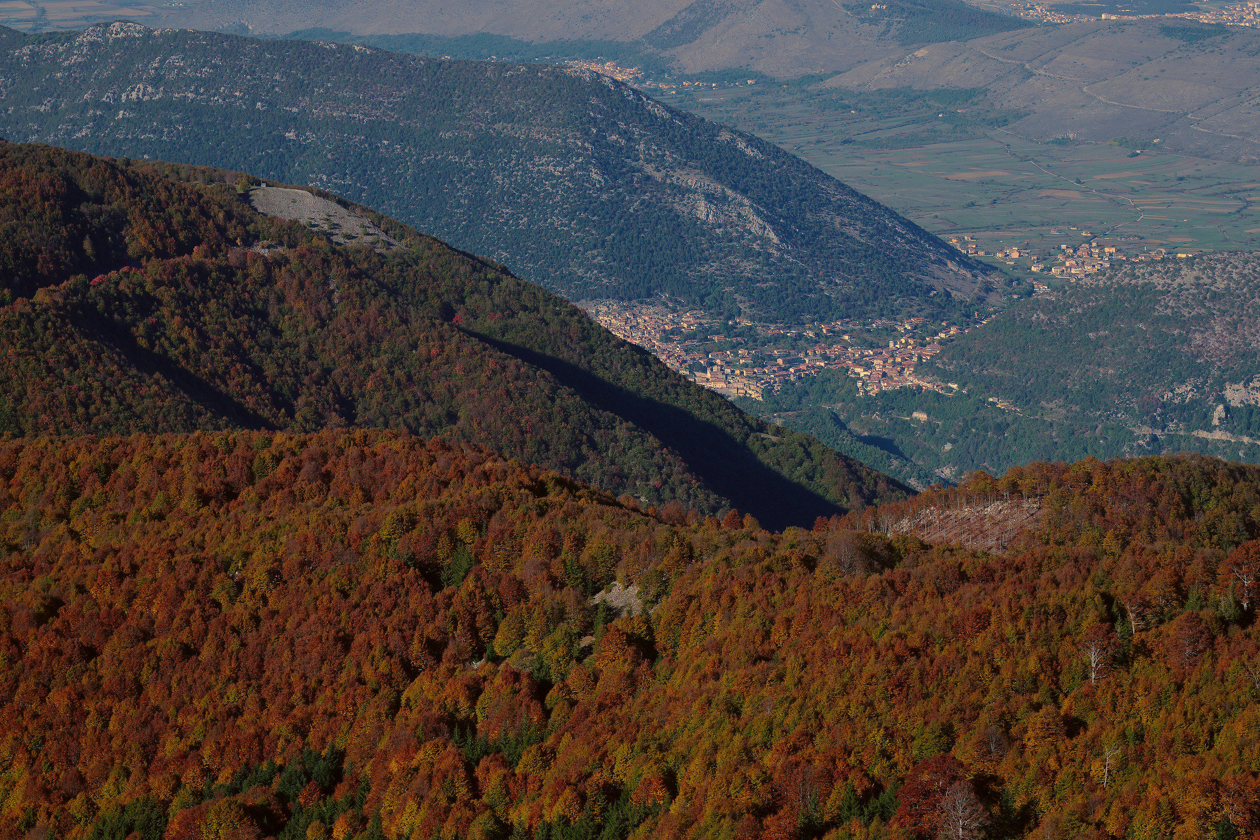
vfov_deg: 12.8
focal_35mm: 107
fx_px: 3745
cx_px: 630
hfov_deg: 19.1
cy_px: 420
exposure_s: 1/500
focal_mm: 71.1
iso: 200
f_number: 9
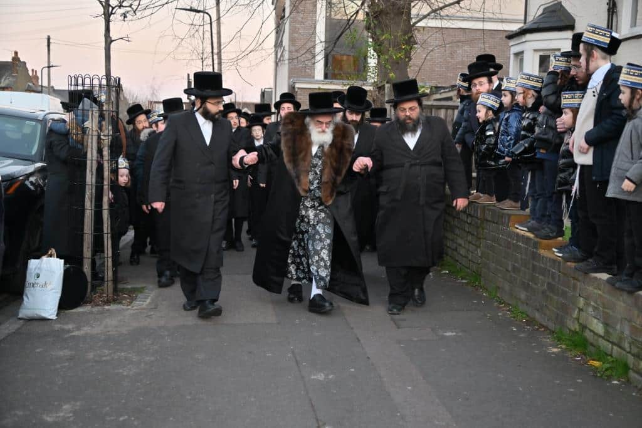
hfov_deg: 44.5
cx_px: 321
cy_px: 214
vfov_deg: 30.5
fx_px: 785
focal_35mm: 44
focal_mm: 44
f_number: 4
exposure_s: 1/200
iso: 640
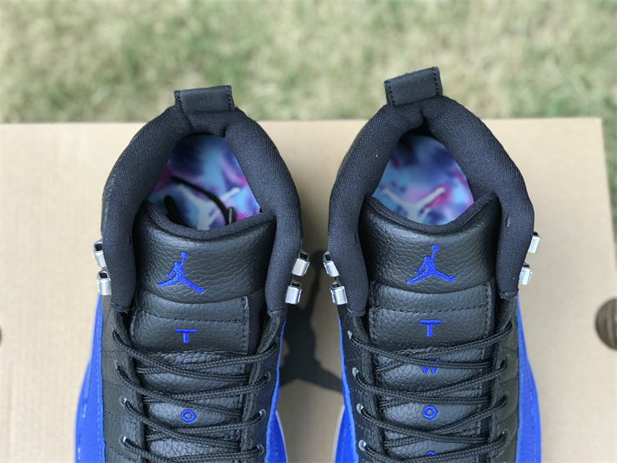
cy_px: 232
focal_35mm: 57
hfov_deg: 33.8
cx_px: 308
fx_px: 1016
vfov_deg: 25.7
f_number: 2.8
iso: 32
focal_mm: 6.6
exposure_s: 1/100
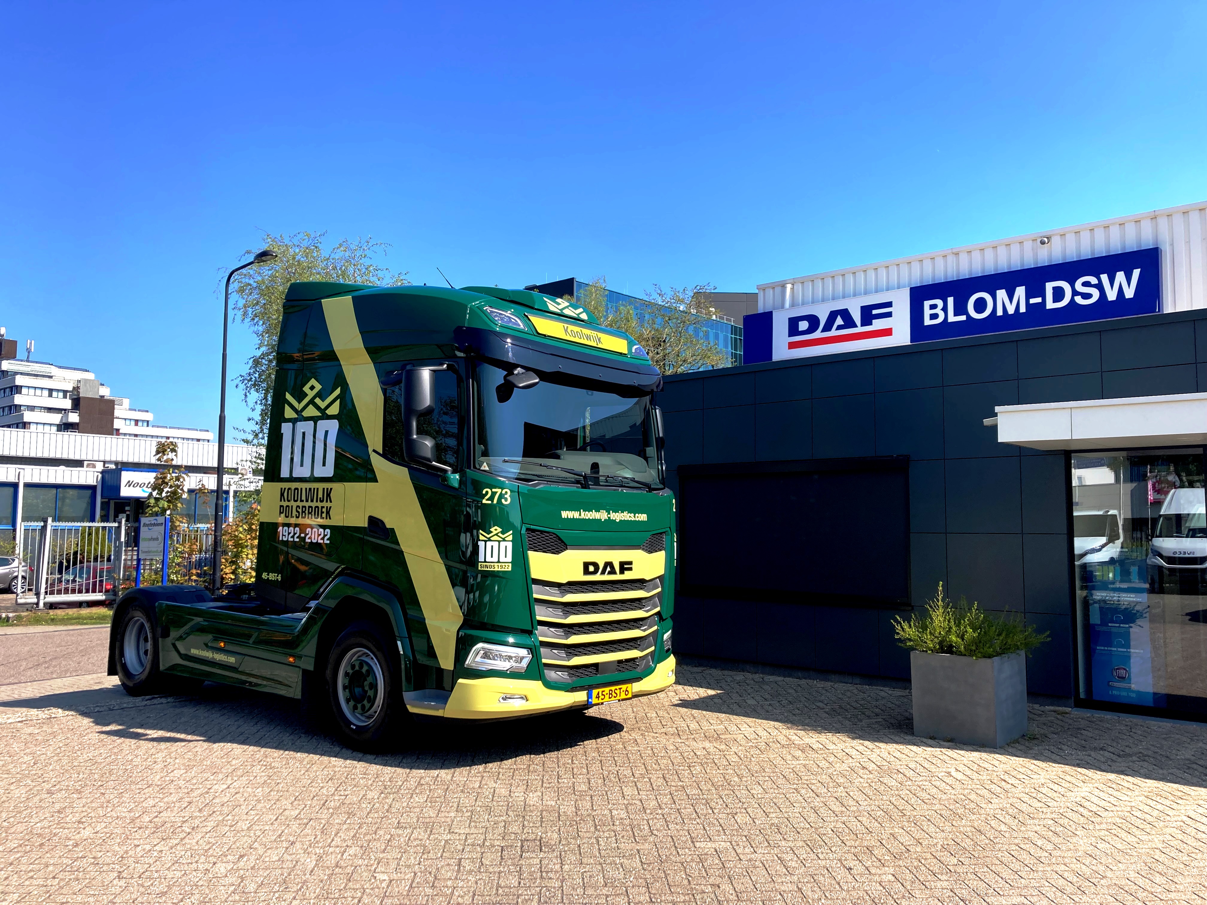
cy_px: 452
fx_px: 976
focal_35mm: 28
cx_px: 604
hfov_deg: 63.4
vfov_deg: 49.7
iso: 20
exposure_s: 1/1230
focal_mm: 3.99
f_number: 1.8
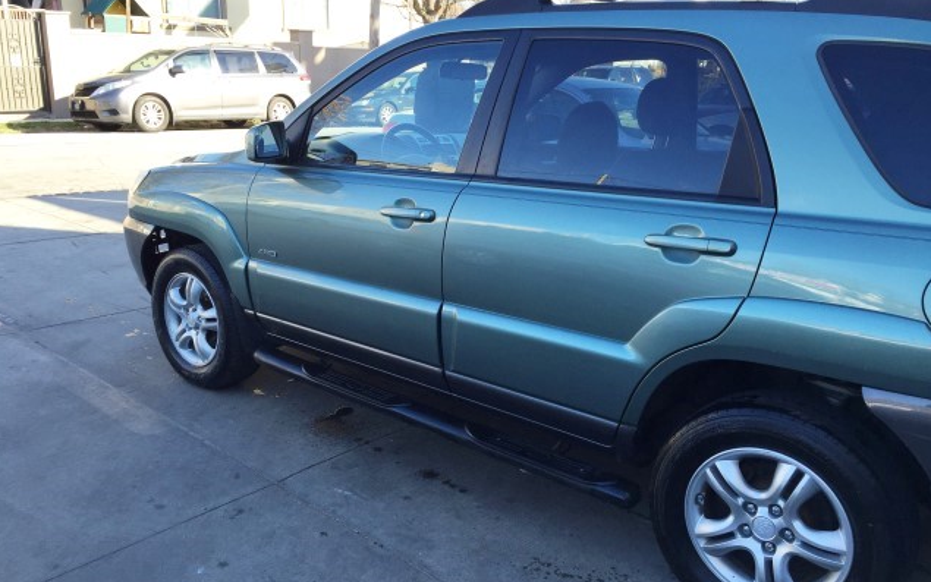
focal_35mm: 31
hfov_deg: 61.2
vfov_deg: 40.6
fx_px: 787
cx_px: 463
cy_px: 303
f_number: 2.2
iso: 32
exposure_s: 1/295
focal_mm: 4.15
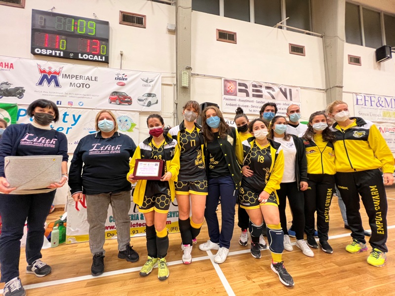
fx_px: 148
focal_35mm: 13
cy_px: 148
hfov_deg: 106.2
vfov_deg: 89.9
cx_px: 198
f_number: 1.8
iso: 160
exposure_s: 1/50
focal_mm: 1.57
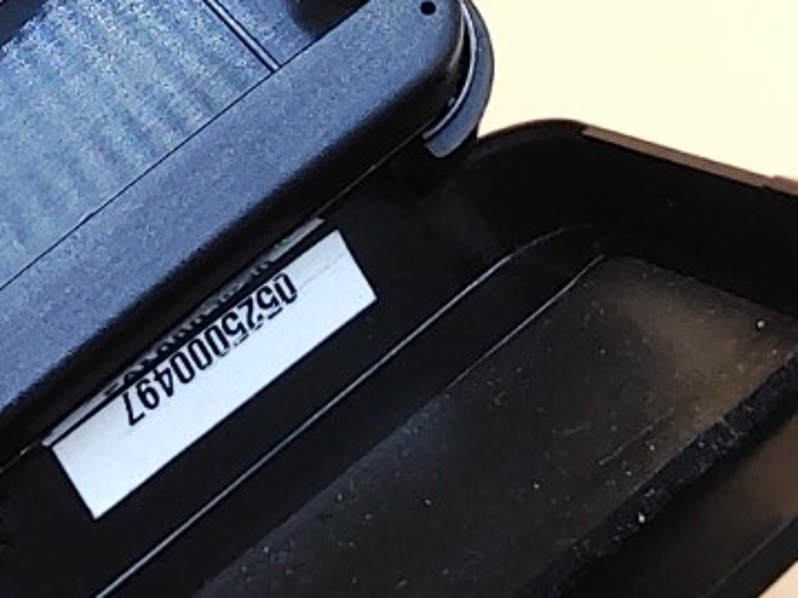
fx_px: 3043
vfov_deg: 11.1
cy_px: -82
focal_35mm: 132
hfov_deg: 14.8
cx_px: 55
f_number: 1.8
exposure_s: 1/145
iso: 50
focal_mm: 4.36
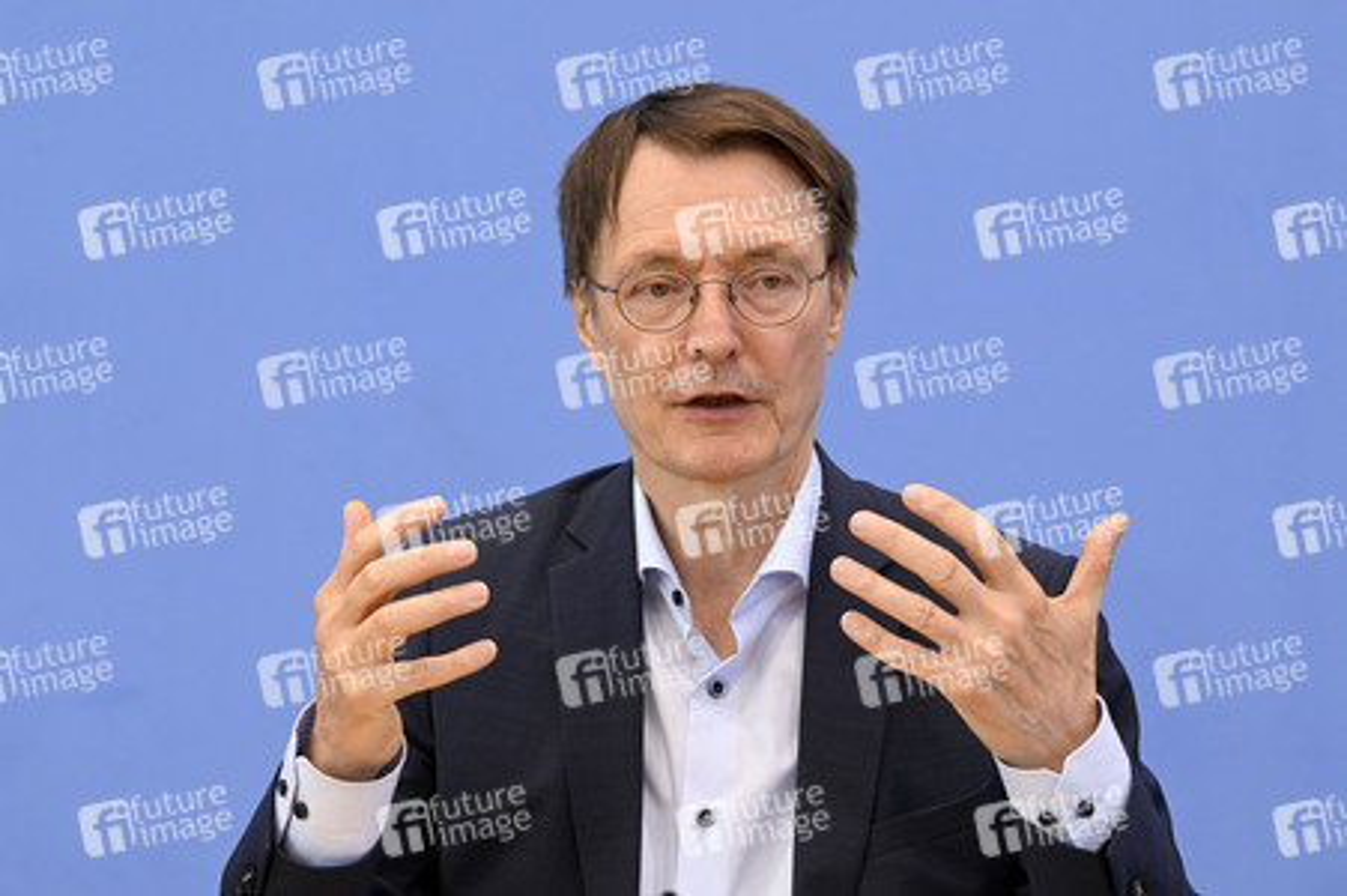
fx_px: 4113
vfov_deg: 12.4
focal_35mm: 110
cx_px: 674
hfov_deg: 18.6
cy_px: 448
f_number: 5.6
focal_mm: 110
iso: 3200
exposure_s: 1/500
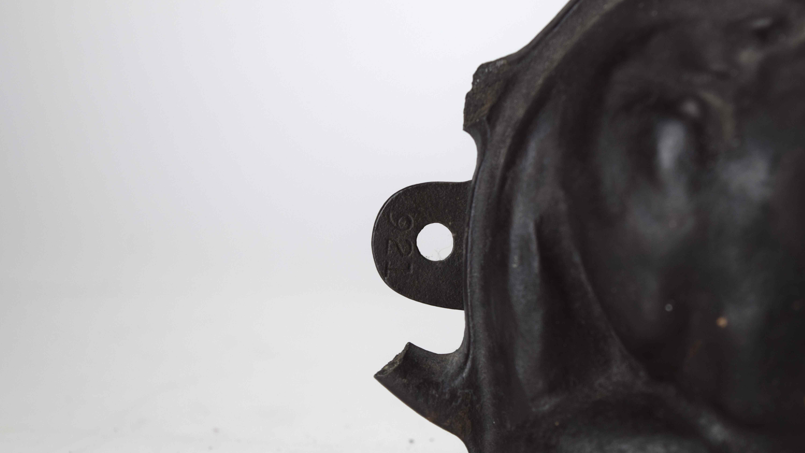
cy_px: 254
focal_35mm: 87
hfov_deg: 24.6
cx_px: 403
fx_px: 1847
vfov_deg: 14.0
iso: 400
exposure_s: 1/160
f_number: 6.3
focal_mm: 55
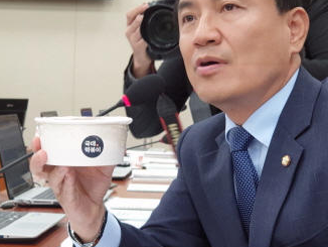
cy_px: 133
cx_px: 167
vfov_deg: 14.5
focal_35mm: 102
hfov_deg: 19.2
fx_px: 967
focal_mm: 6
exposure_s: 1/30
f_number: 2.4
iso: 80
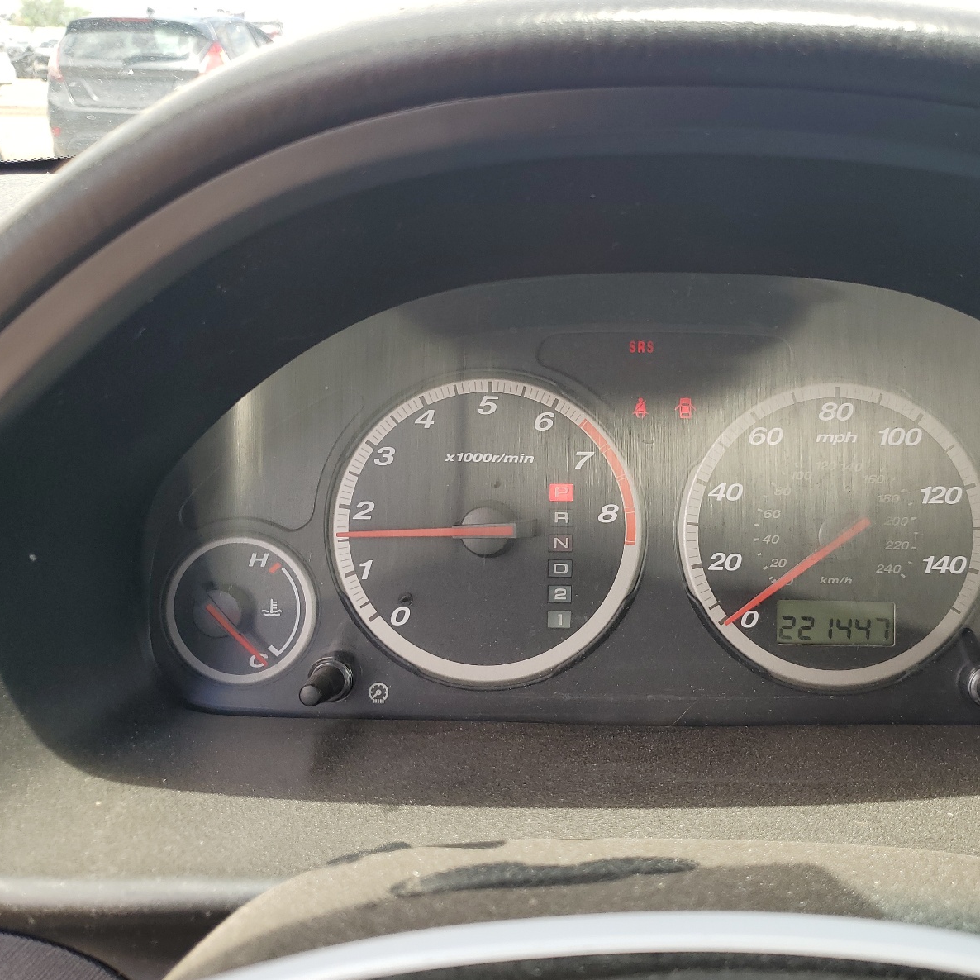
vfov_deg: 52.5
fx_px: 993
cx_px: 636
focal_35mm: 31
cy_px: 489
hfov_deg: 51.7
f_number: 1.5
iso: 50
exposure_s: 1/455
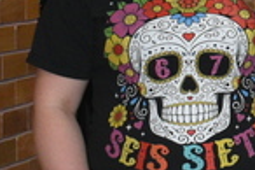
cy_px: -11
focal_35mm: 274
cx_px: 639
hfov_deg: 7.0
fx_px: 1939
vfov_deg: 5.0
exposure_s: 1/125
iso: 1000
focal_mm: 26
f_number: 4
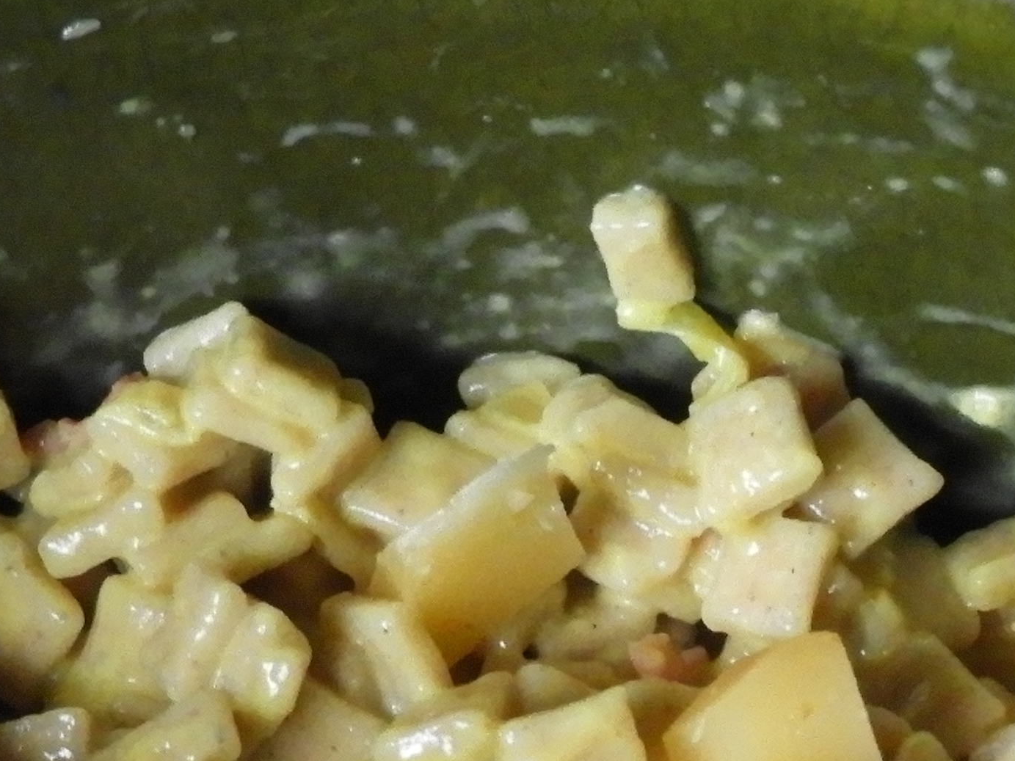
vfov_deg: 3.4
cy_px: 433
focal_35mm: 431
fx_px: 12637
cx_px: 826
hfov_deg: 4.6
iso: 800
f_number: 5
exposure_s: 1/8
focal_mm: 20.6
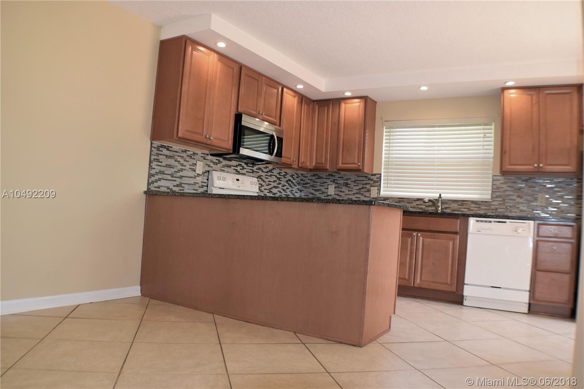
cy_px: 194
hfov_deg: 53.1
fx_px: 584
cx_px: 292
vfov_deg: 36.9
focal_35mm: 36
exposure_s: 1/125
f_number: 5.6
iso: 720
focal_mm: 24
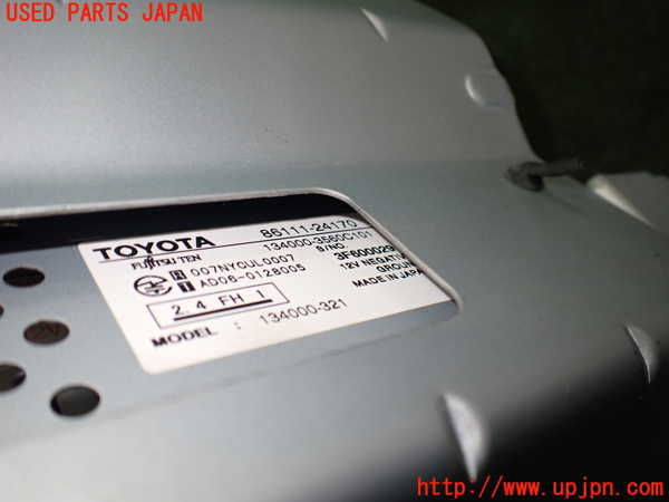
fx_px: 580
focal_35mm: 30
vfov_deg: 46.8
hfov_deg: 60.0
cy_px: 251
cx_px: 334
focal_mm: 5.4
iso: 250
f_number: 2.3
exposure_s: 1/125
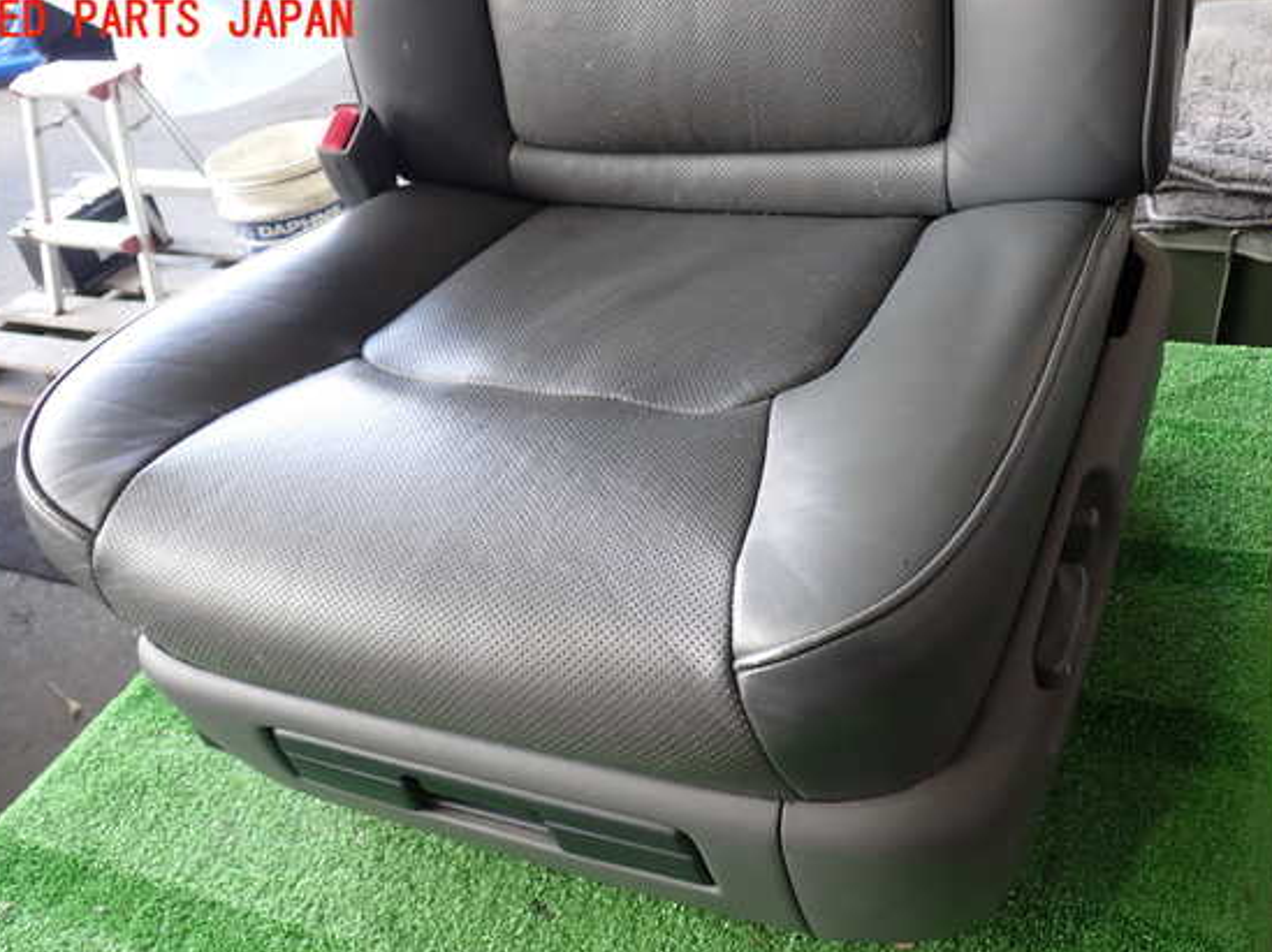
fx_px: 1285
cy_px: 514
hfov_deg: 52.7
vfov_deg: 40.6
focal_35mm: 35
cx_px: 628
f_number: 2.4
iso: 160
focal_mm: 5.79
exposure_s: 1/60
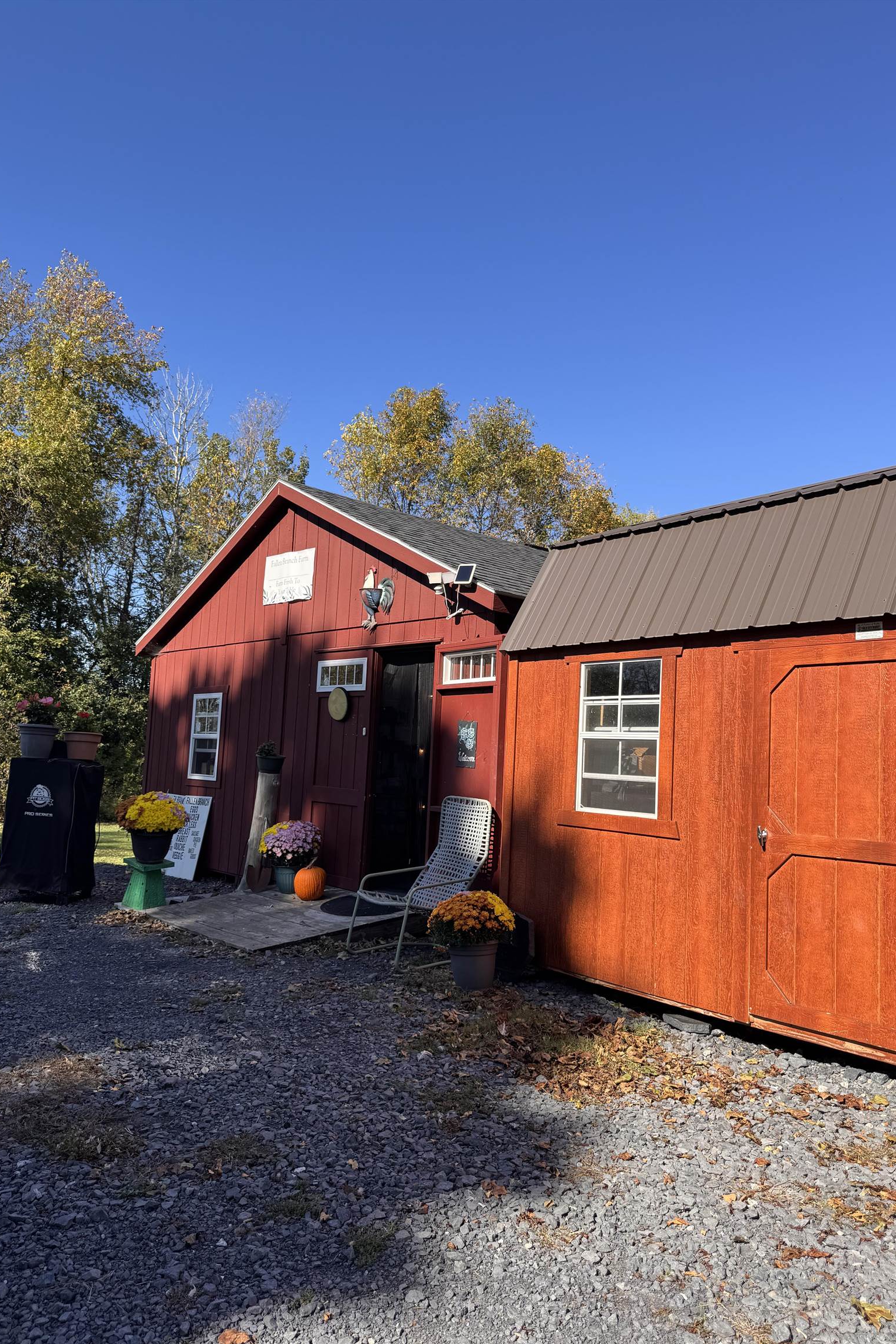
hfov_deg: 51.3
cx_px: 432
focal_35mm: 25
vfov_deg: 71.5
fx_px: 933
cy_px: 671
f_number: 1.78
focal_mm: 6.76
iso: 80
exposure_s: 1/2252
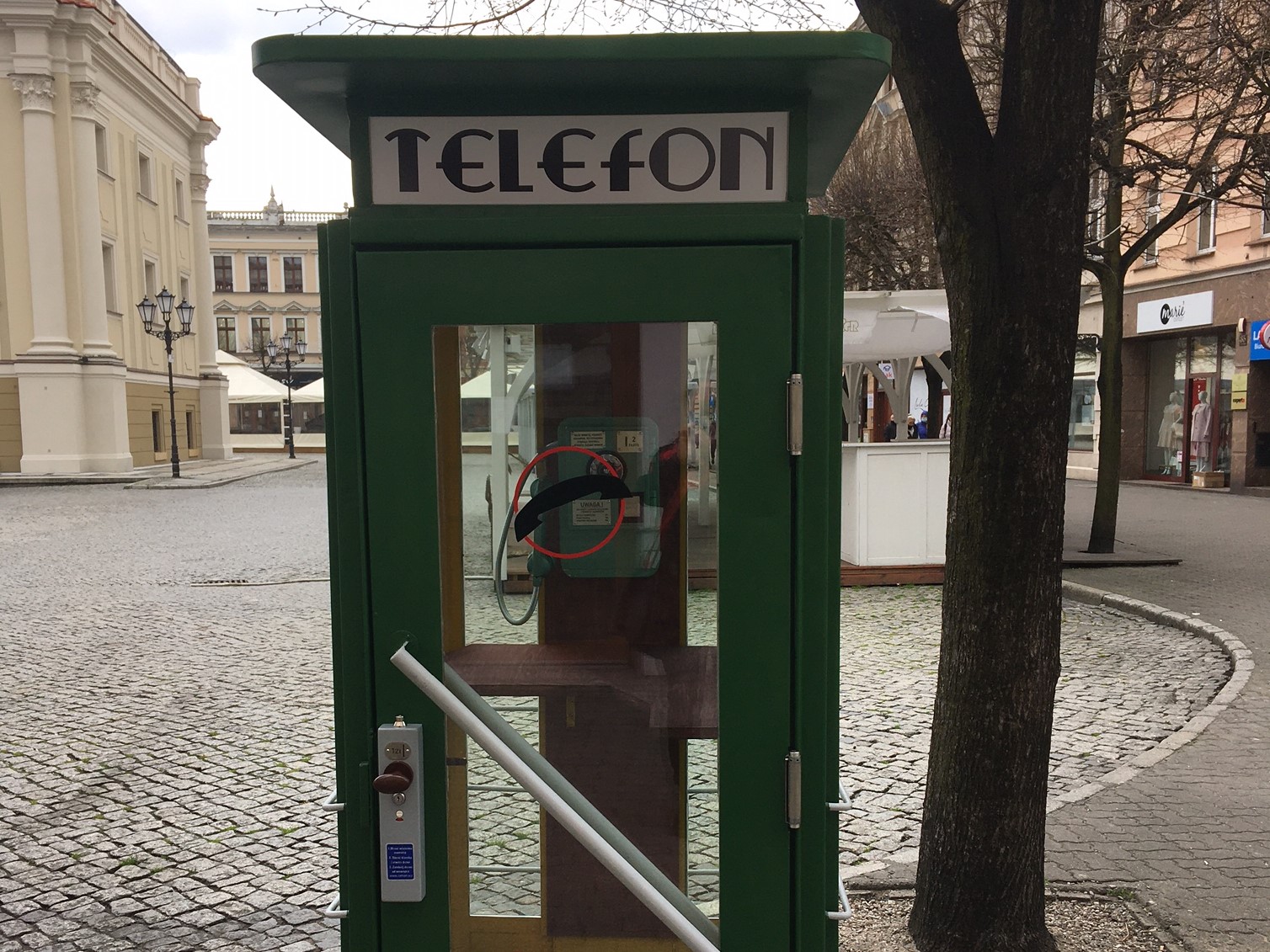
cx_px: 635
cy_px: 476
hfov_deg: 61.7
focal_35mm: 29
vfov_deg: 48.2
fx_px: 1064
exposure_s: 1/384
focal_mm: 4.15
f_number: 2.2
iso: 25
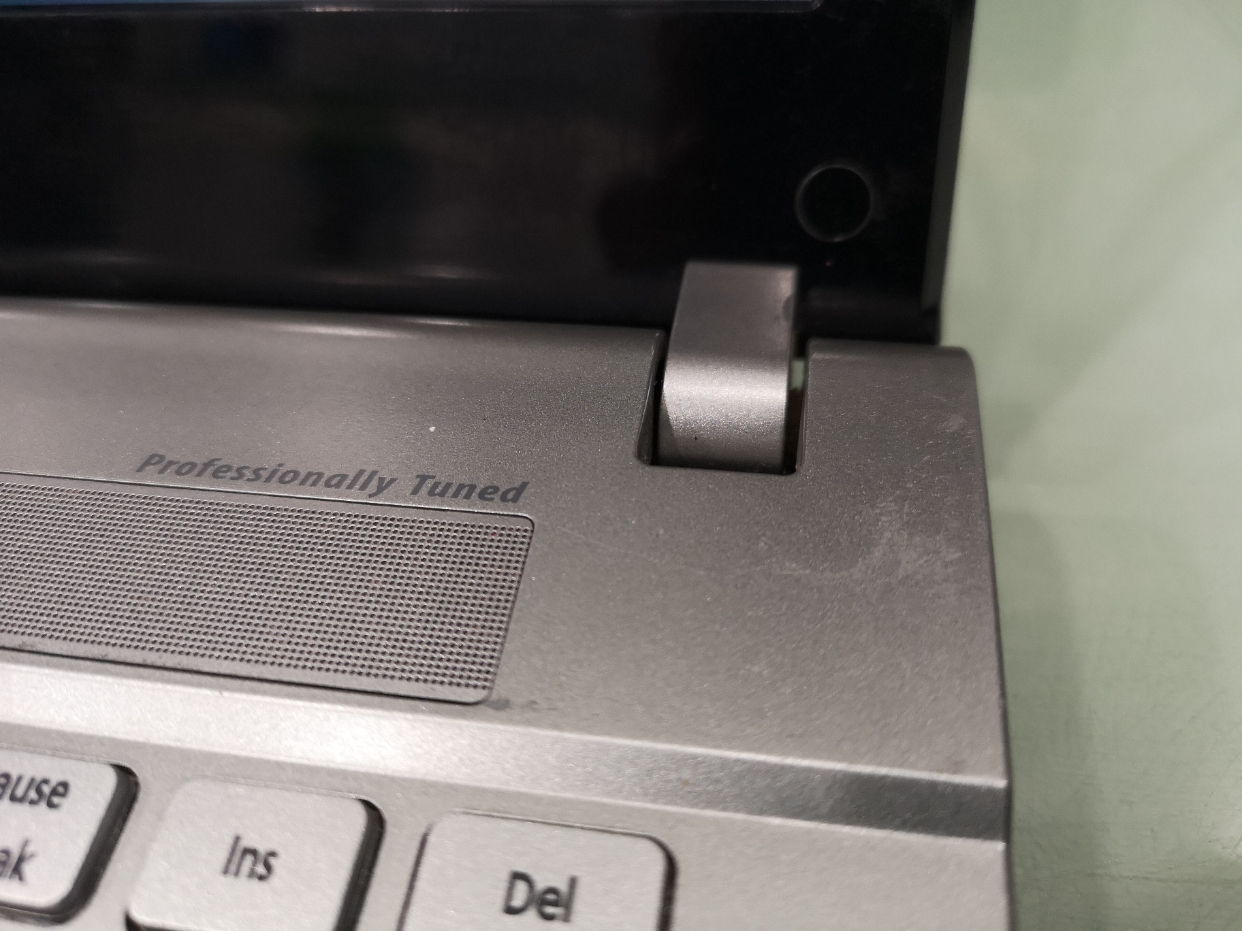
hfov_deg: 65.3
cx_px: 621
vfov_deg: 51.4
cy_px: 466
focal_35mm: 27
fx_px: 969
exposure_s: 1/100
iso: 320
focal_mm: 3.95
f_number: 1.8
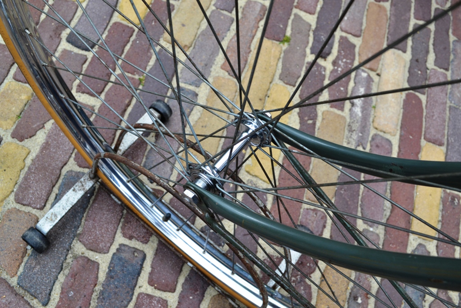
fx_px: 461
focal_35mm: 36
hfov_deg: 53.1
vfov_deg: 36.9
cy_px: 154
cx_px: 230
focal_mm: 24
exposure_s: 1/125
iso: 400
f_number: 8
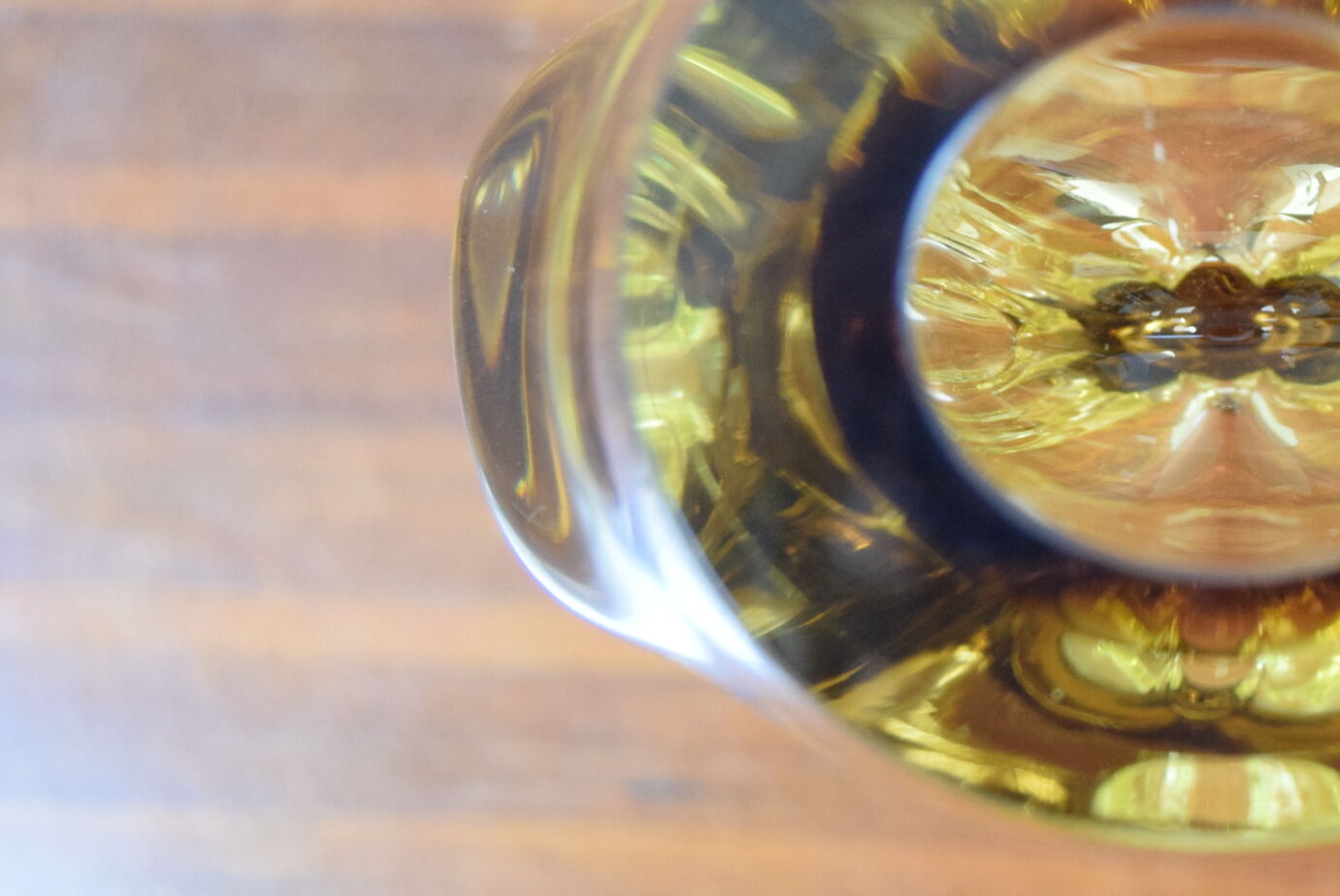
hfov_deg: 19.3
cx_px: 1219
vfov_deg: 13.2
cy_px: 368
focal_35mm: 104
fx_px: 3874
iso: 1600
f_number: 5
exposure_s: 1/30
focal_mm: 32
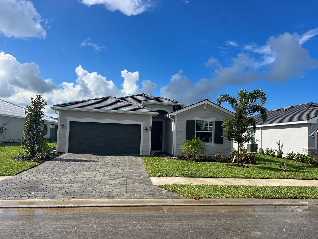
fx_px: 239
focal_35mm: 26
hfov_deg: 67.3
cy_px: 120
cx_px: 159
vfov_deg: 53.1
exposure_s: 1/4831
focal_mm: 5.7
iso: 50
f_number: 1.5
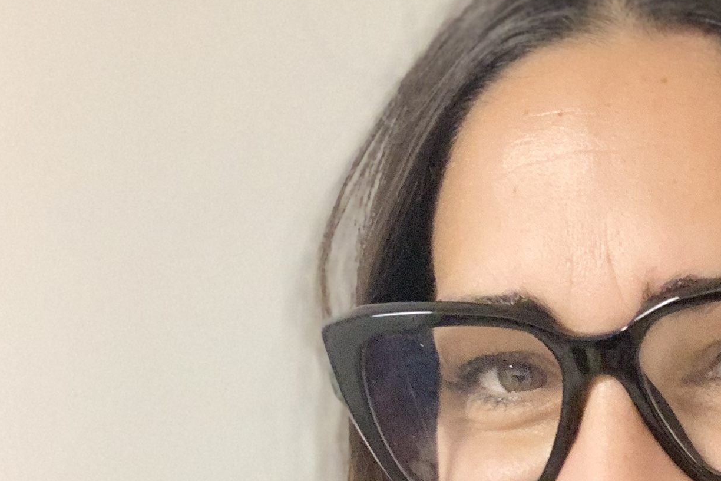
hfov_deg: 23.5
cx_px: 661
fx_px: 1682
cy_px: 515
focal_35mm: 84
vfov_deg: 15.9
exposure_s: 1/30
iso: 320
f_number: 2.2
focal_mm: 2.87
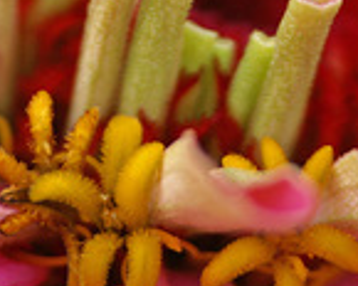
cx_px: 114
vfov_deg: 4.9
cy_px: -12
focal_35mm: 313
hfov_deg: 6.2
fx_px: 3316
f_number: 5.6
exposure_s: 1/200
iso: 200
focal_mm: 70
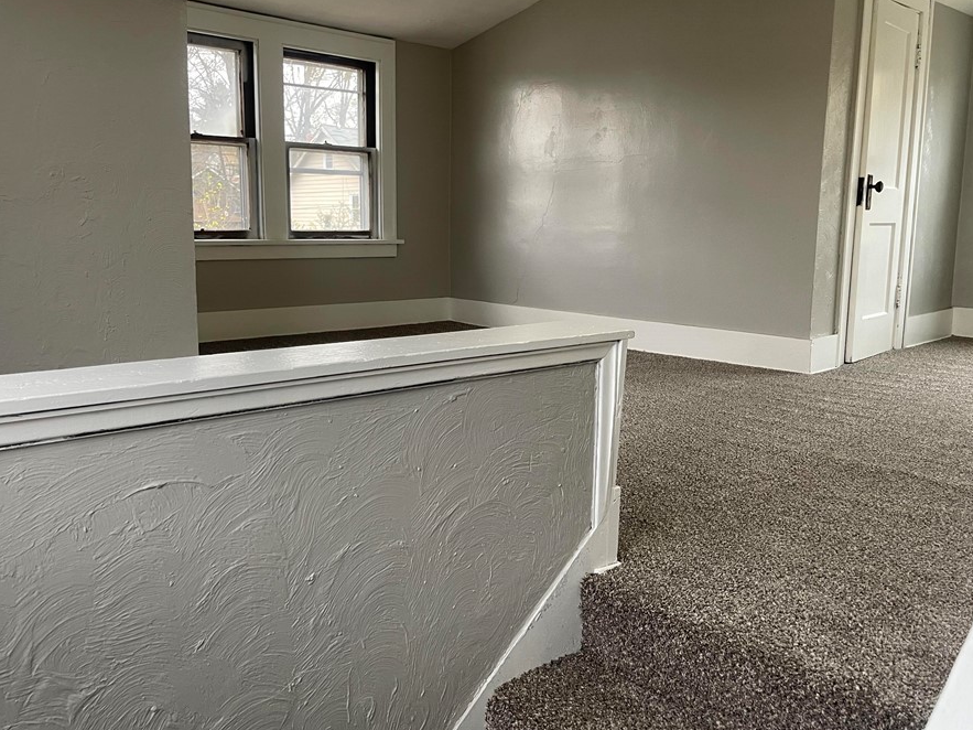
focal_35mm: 29
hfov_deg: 61.6
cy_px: 358
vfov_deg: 48.2
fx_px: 815
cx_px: 455
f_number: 1.6
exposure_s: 1/60
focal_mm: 5.1
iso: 160
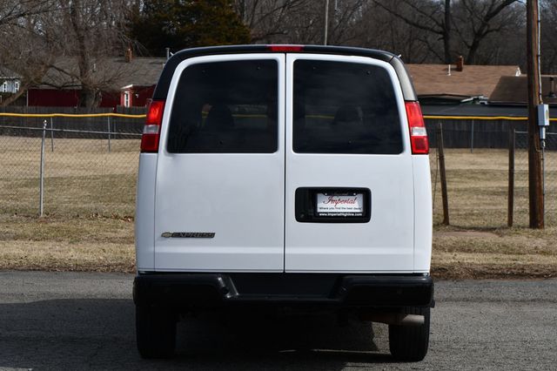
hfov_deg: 19.5
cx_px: 278
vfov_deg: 13.0
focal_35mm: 105
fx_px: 1624
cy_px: 186
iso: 100
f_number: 9
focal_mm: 70
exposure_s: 1/320
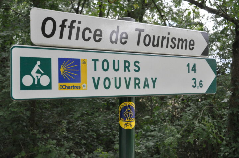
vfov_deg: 28.0
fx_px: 318
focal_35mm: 48
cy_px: 79
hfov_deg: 41.2
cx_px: 120
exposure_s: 1/320
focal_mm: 32
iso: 2000
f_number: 9
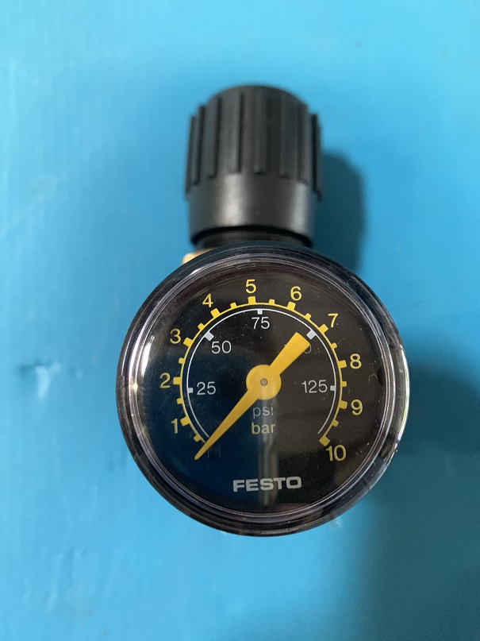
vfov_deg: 67.3
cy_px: 320
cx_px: 240
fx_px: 481
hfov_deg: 53.1
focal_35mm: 26
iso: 400
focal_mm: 4.25
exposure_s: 1/30
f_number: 1.8
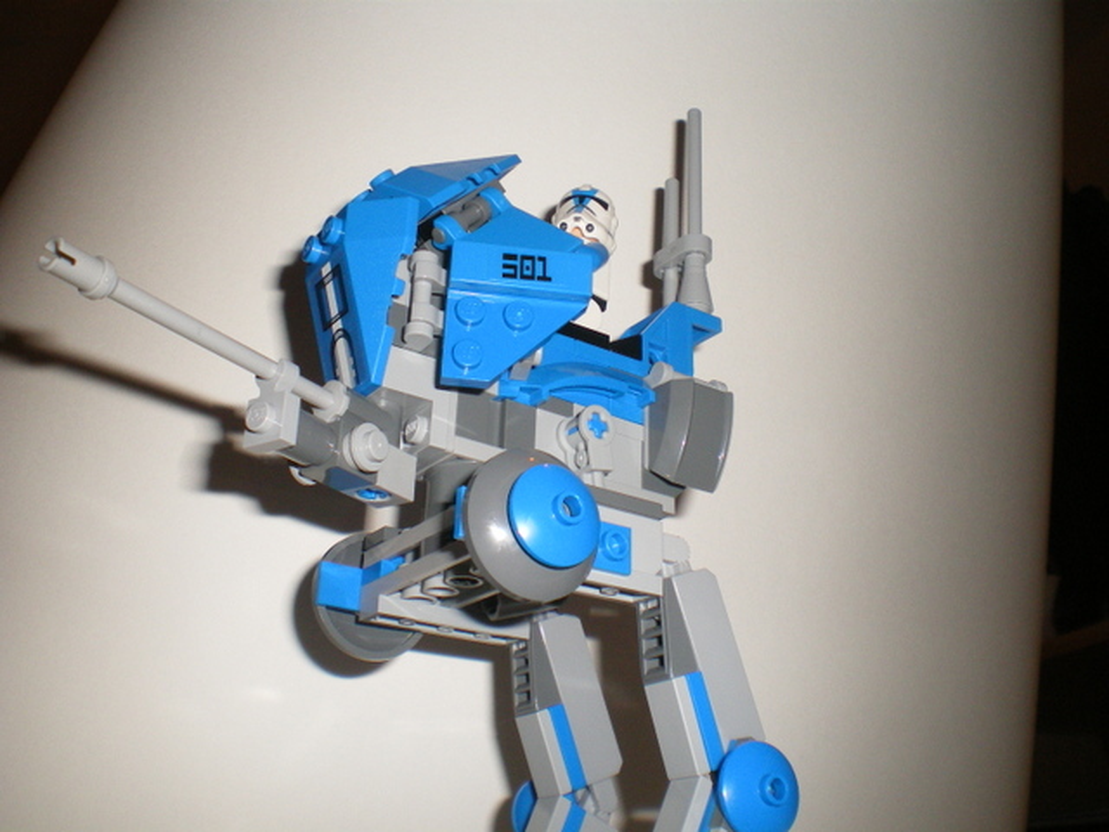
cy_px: 416
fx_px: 1217
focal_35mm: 38
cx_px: 554
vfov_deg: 37.7
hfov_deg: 49.0
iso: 200
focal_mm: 6.3
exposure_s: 1/50
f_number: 4.6
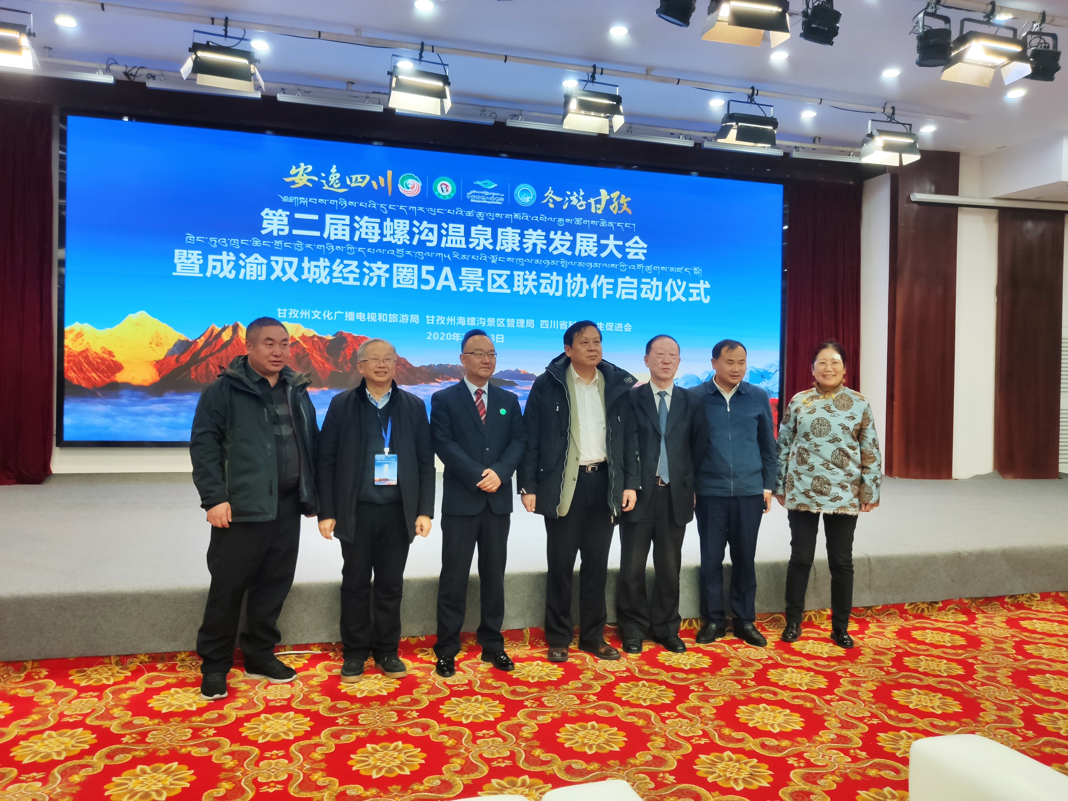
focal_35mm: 26
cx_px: 534
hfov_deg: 67.3
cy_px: 400
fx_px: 802
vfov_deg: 53.1
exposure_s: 1/100
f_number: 1.75
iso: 138
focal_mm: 4.75
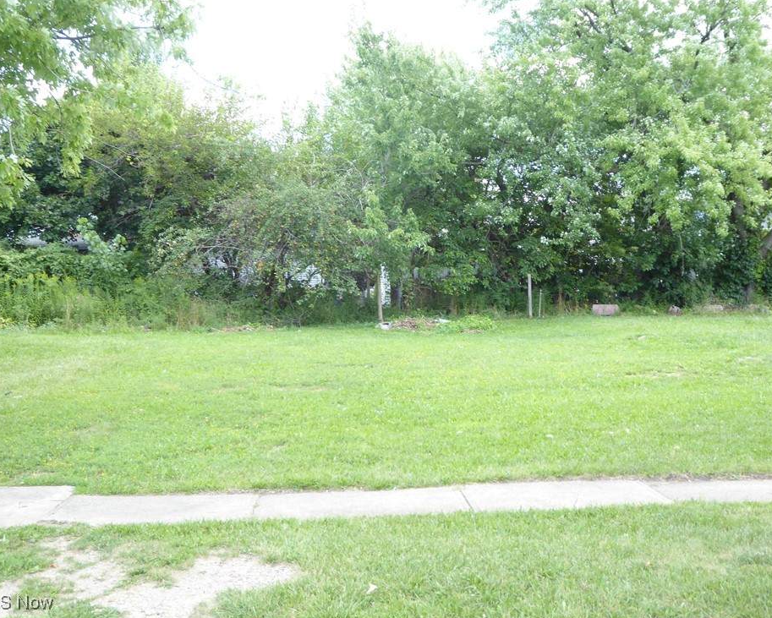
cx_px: 402
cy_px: 296
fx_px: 1326
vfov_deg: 26.2
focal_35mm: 58
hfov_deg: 32.5
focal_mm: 9
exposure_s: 1/60
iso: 125
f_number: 4.1
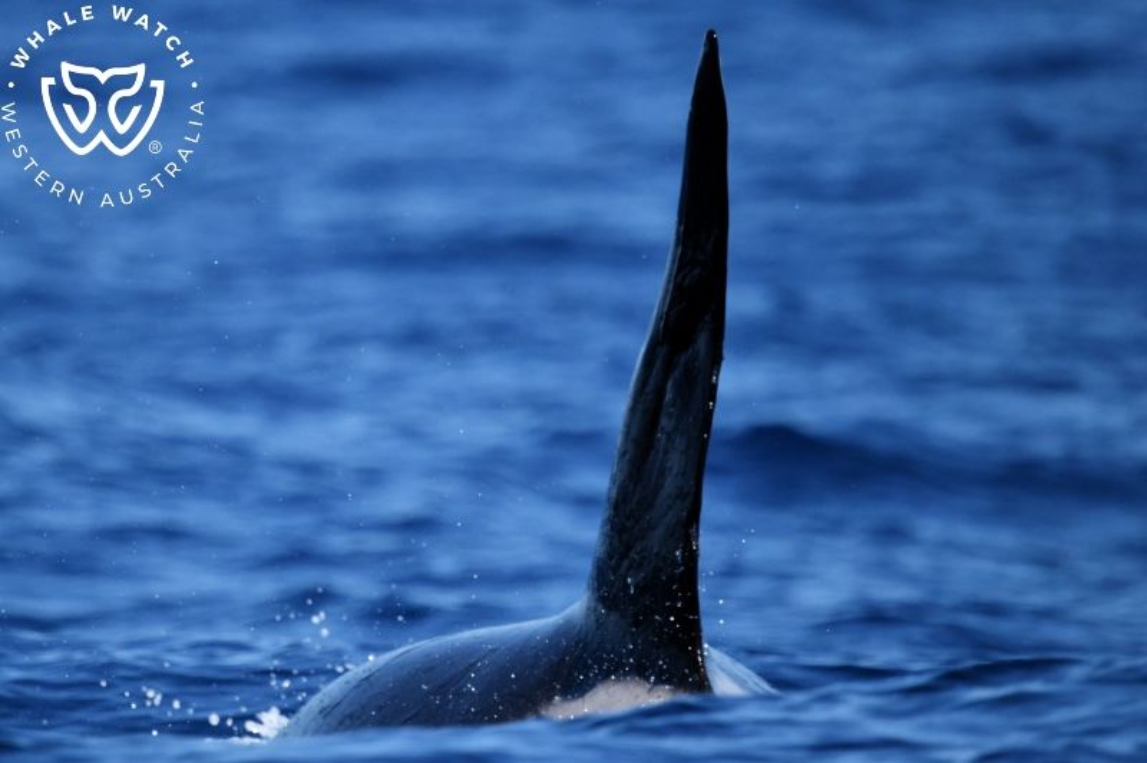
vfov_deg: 2.3
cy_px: 382
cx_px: 574
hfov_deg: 3.4
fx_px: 19100
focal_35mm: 600
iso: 1400
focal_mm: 600
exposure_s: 1/8000
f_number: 6.3
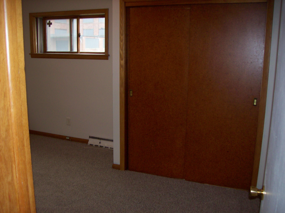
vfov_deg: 39.6
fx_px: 296
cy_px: 106
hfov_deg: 51.4
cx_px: 142
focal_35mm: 36
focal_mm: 6
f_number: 2.7
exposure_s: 1/64
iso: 80
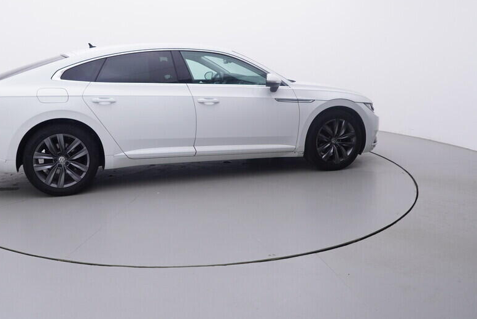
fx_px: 393
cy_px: 109
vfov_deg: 43.6
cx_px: 178
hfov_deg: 61.6
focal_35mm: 30
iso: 200
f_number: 5
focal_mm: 15
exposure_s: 1/80
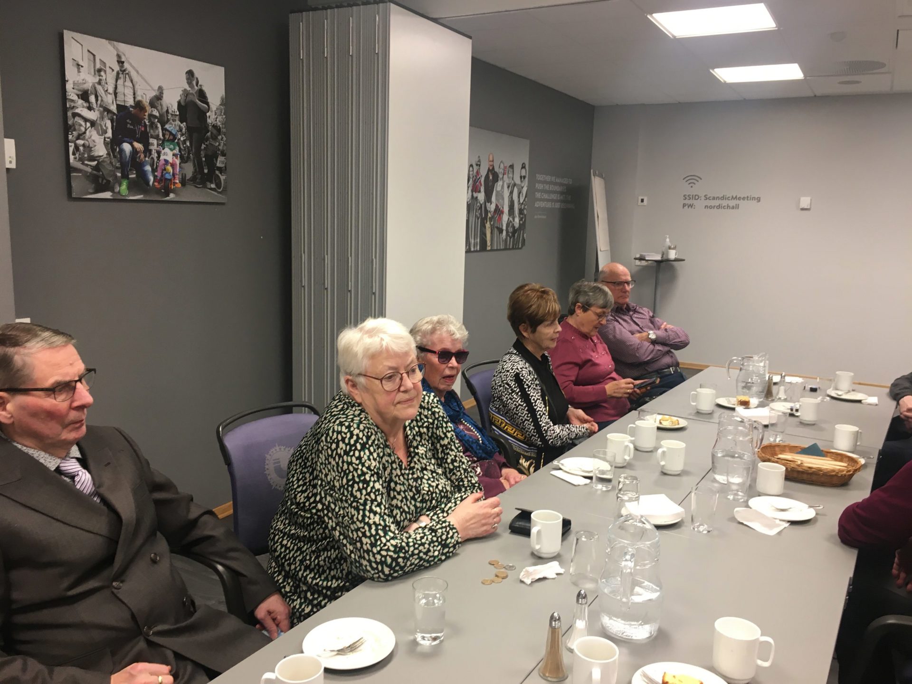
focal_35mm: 29
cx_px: 456
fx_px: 764
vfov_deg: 48.2
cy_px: 342
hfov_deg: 61.7
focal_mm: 4.15
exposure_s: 1/33
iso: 64
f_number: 2.2
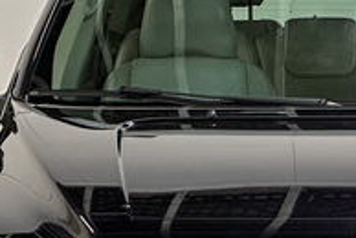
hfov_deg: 7.7
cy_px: 223
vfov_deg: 5.1
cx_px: 308
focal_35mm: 268
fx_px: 2654
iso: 320
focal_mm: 9
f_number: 2.8
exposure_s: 1/50
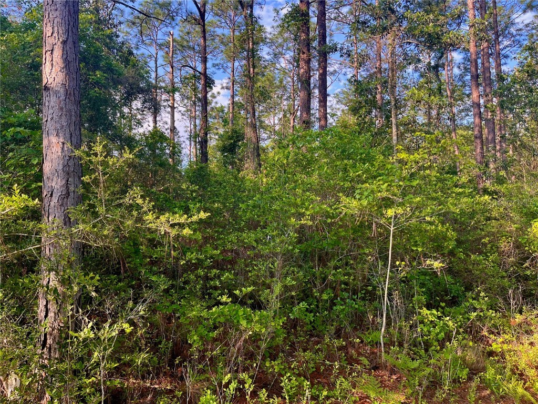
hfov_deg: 67.3
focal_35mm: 26
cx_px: 269
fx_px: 404
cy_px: 202
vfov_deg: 53.1
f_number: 1.6
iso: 50
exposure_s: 1/397
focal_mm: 5.1
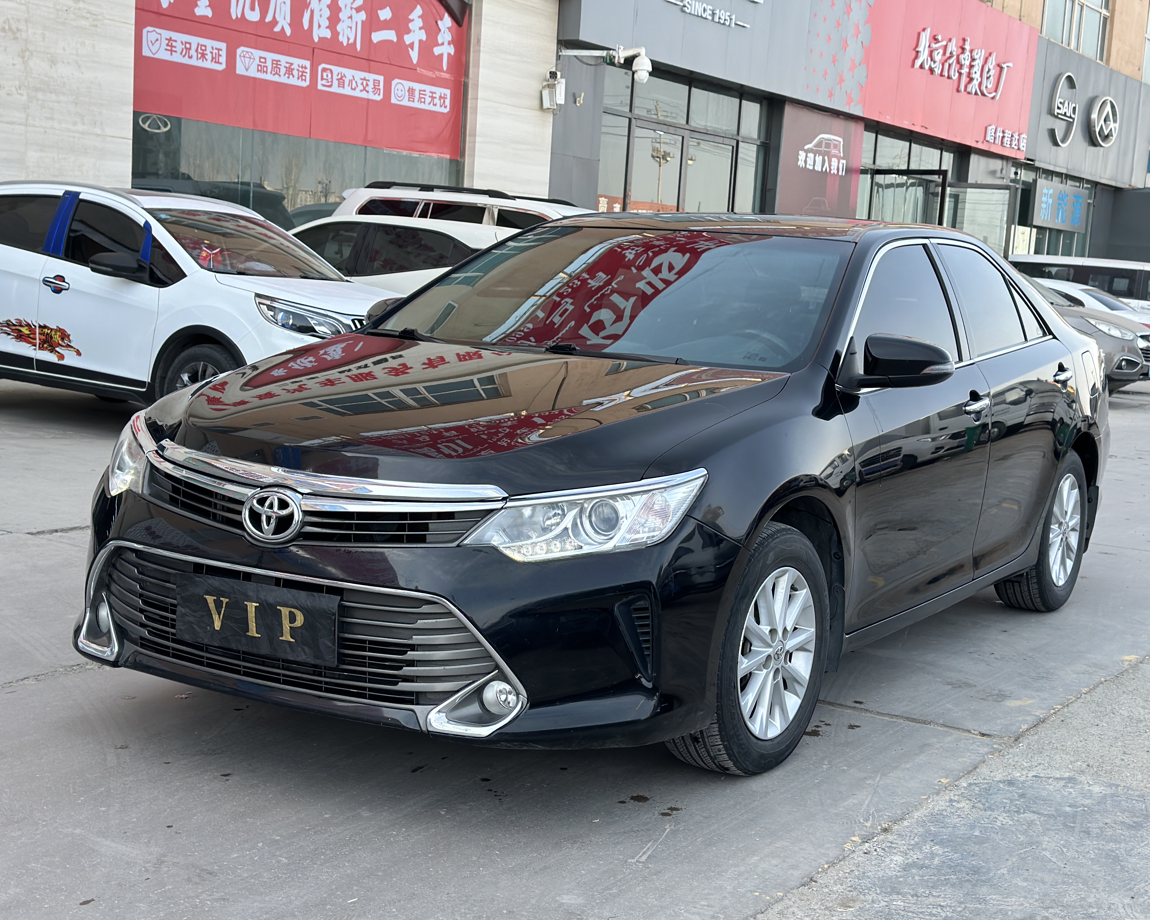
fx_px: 1736
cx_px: 578
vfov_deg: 29.7
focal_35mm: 51
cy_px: 463
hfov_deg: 36.7
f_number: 1.78
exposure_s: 1/1019
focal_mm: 6.86
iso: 80
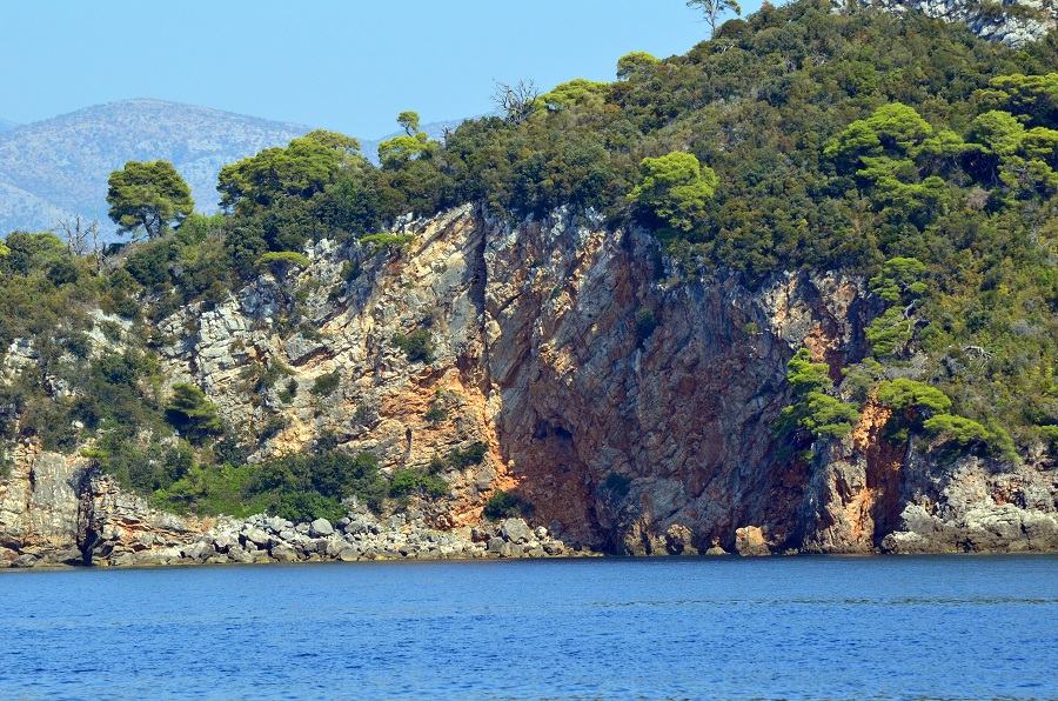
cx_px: 529
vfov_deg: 5.9
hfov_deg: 8.9
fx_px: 6818
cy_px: 350
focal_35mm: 232
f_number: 9
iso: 640
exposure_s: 1/1000
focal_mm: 155
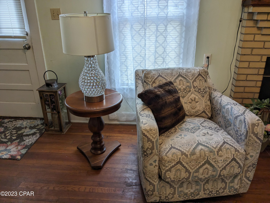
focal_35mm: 27
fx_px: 211
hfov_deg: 65.3
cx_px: 135
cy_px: 102
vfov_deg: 51.4
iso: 69
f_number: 1.73
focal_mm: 4.38
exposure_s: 1/60
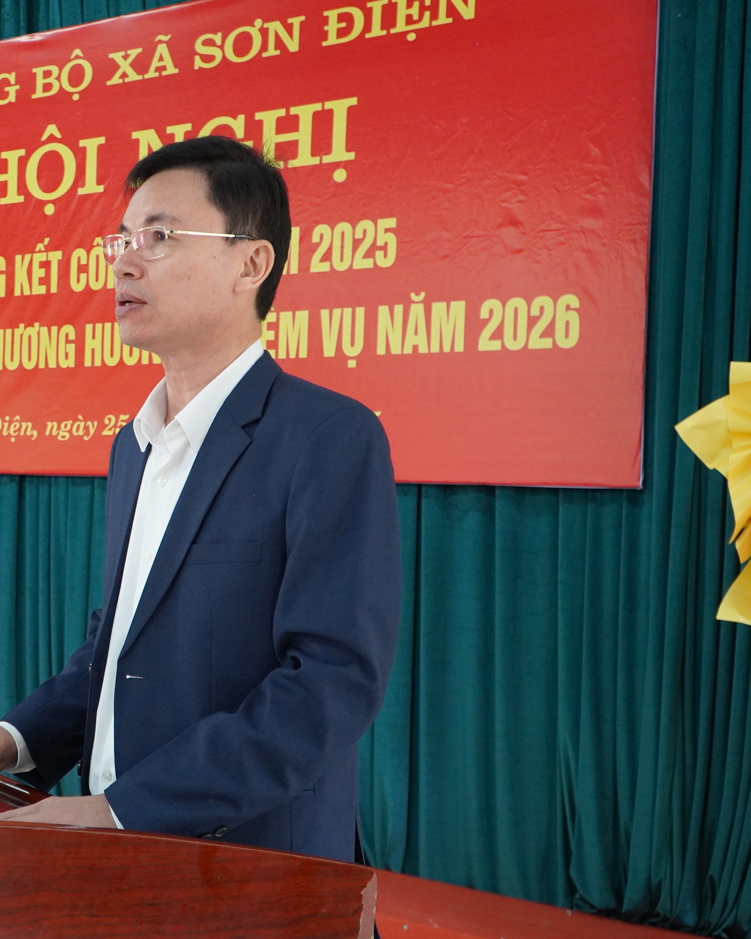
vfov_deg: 42.9
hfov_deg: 32.8
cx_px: 54
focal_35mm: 43
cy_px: 468
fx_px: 1195
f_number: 4
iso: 2500
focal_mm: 20
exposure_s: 1/160
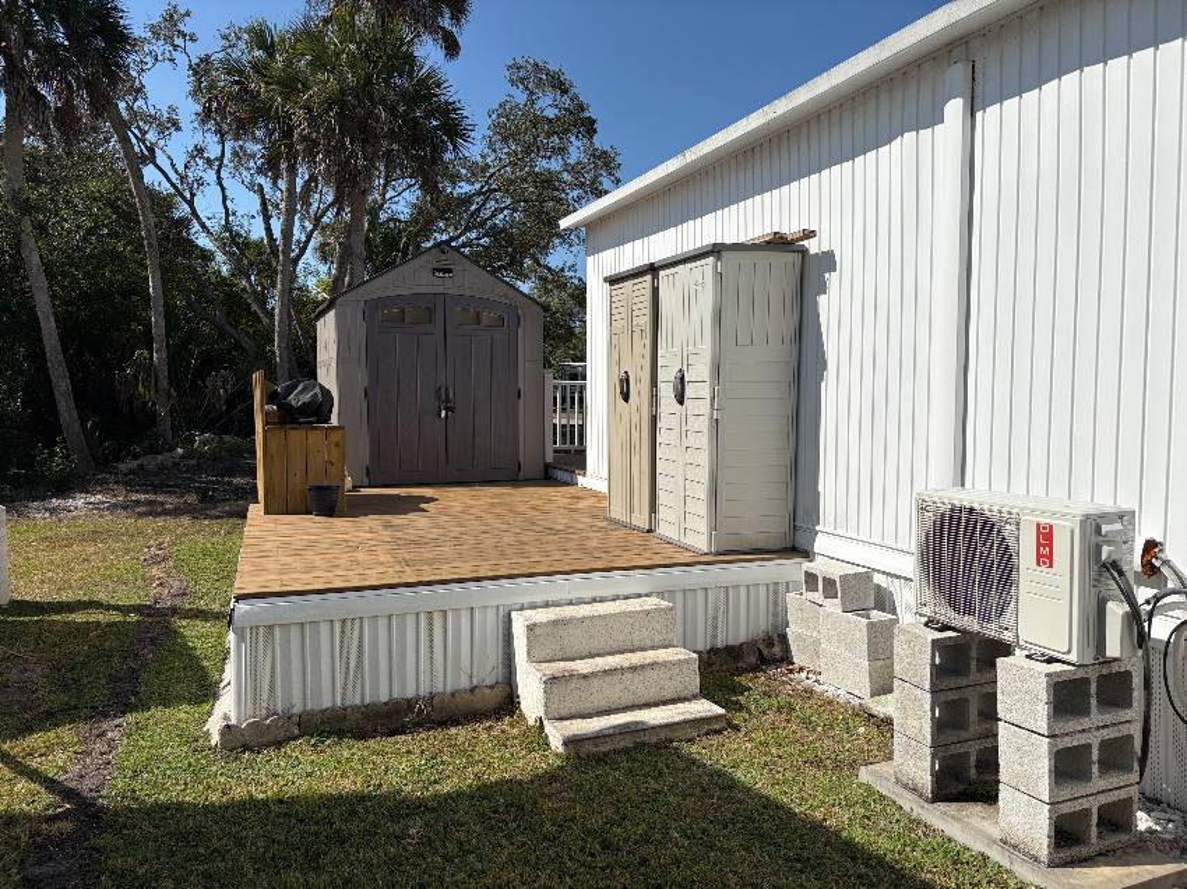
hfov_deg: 67.3
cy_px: 444
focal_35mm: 26
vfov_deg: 53.0
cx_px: 594
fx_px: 891
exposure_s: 1/6993
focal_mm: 5.96
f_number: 1.6
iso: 50
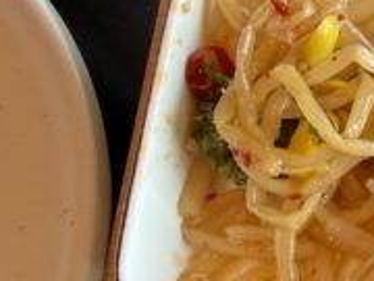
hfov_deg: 16.9
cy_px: 54
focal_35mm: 92
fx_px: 994
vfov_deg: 15.9
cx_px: 711
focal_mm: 2.22
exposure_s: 1/114
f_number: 2.2
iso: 40
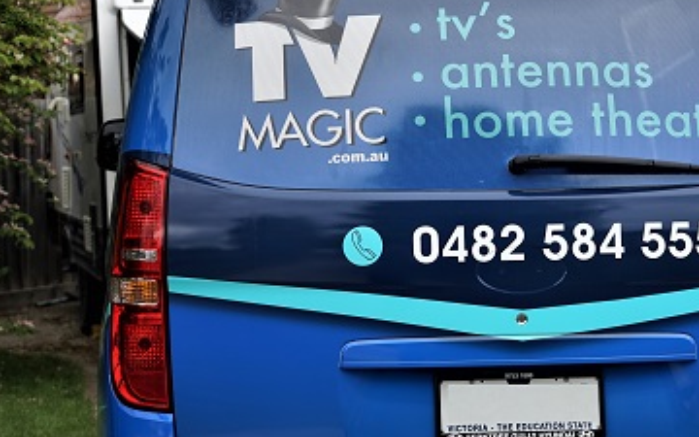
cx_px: 445
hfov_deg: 19.6
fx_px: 2019
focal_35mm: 106
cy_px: 248
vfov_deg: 12.3
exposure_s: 1/160
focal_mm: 75
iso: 100
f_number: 5.6
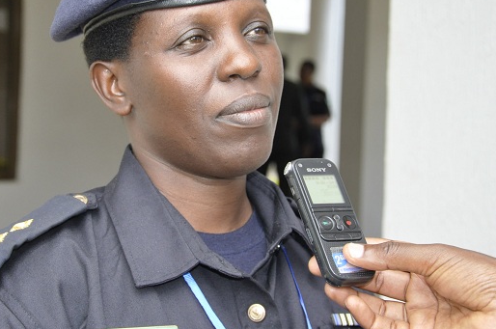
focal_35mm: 98
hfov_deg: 20.8
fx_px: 1348
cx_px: 207
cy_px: 111
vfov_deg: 13.9
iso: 1000
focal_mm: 48
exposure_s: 1/200
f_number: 6.3
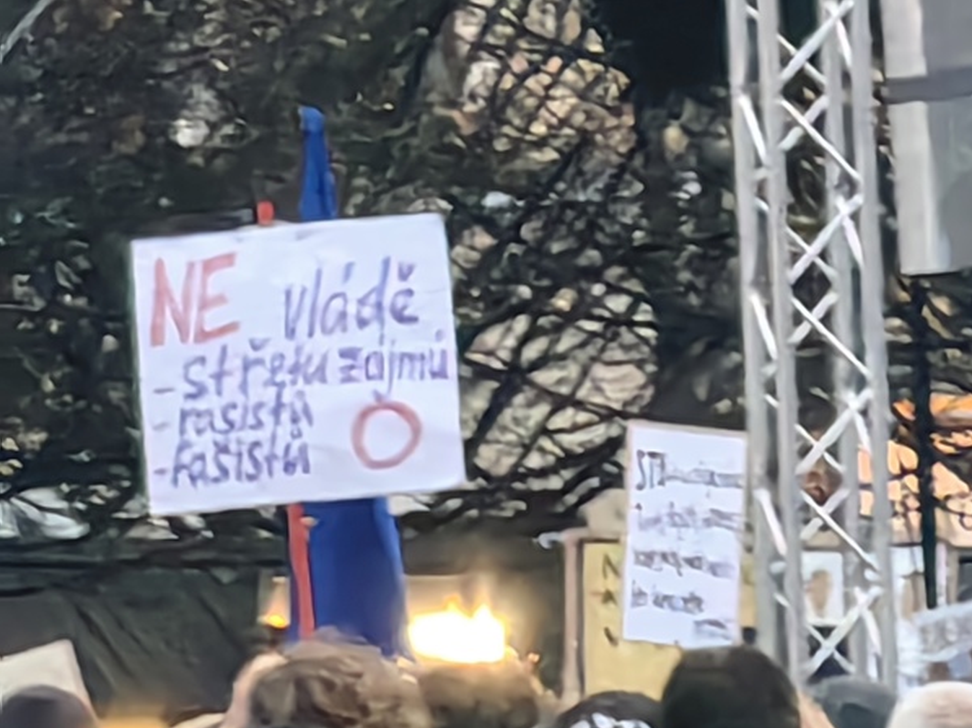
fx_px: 28175
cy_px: 362
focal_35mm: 1004
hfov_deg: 2.0
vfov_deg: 1.5
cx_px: 560
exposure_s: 1/33.3
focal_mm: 16.85
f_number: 3.5
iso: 400
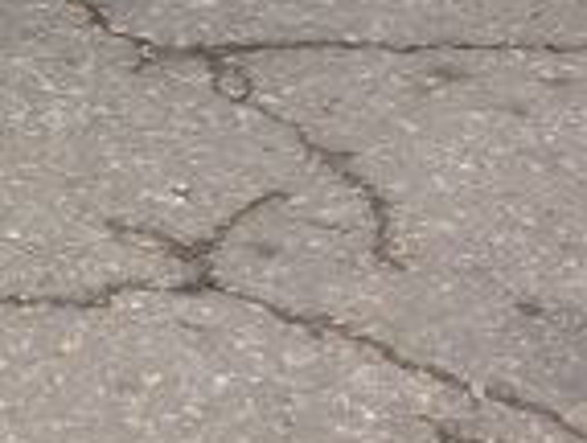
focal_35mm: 184
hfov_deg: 9.6
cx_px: -788
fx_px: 3128
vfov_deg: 7.5
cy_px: -636
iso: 80
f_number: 2.8
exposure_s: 1/50
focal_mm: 5.5
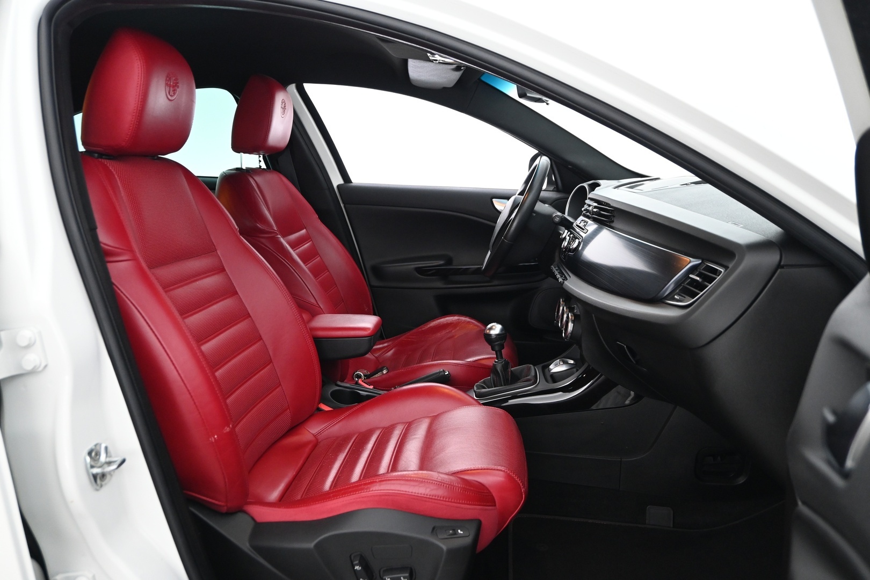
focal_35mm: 28
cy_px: 290
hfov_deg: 65.9
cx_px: 435
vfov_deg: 46.8
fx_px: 671
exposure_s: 1/13
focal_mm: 18.5
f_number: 3.8
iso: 1600
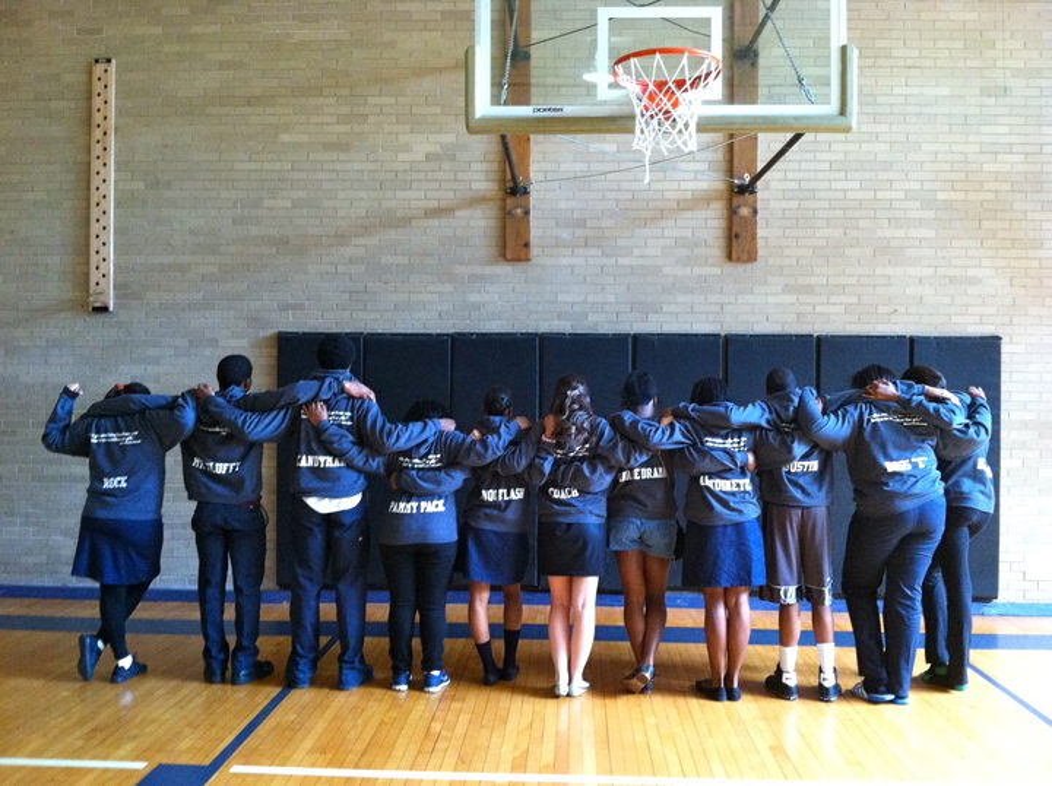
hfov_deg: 52.7
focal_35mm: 35
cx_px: 526
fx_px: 1062
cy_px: 393
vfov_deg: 40.6
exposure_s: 1/15
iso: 400
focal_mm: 3.85
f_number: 2.8
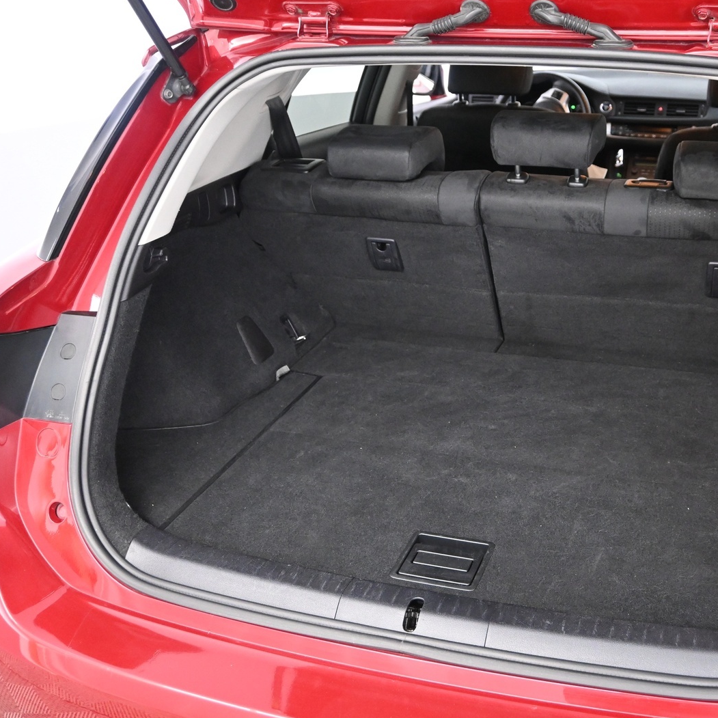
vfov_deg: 43.5
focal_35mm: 38
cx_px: 500
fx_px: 899
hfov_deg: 42.7
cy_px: 351
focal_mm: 19.5
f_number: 3.8
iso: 2500
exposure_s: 1/25
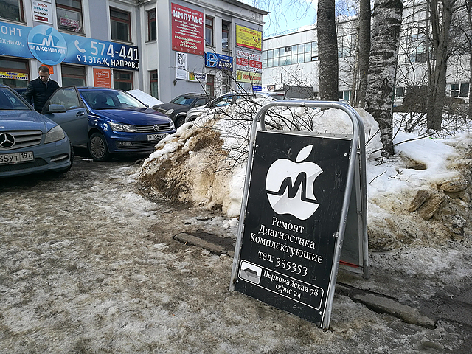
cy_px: 177
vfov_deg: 51.4
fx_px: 368
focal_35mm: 27
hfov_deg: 65.3
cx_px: 236
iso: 50
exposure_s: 1/467
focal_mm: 4.5
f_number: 2.2
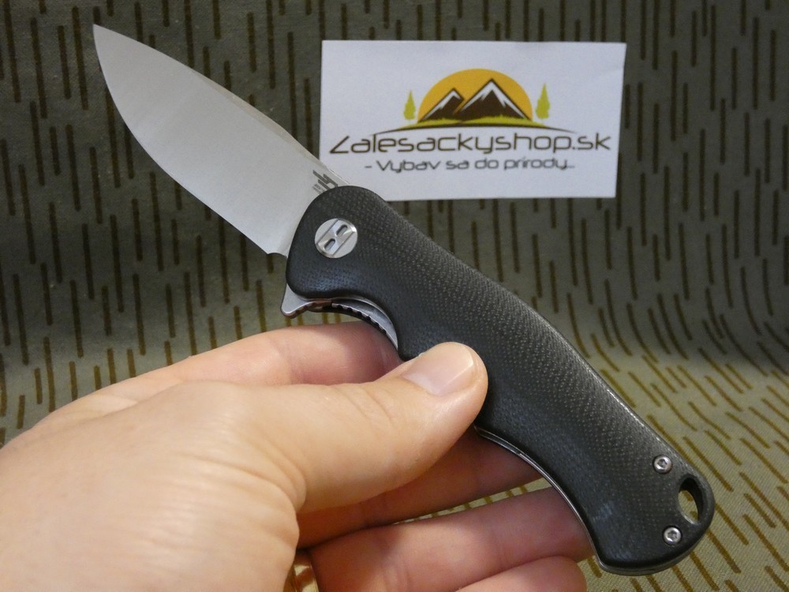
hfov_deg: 36.2
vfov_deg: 27.5
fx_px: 1208
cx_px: 394
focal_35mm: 53
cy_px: 296
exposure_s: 1/20
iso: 1600
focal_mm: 9.5
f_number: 3.9
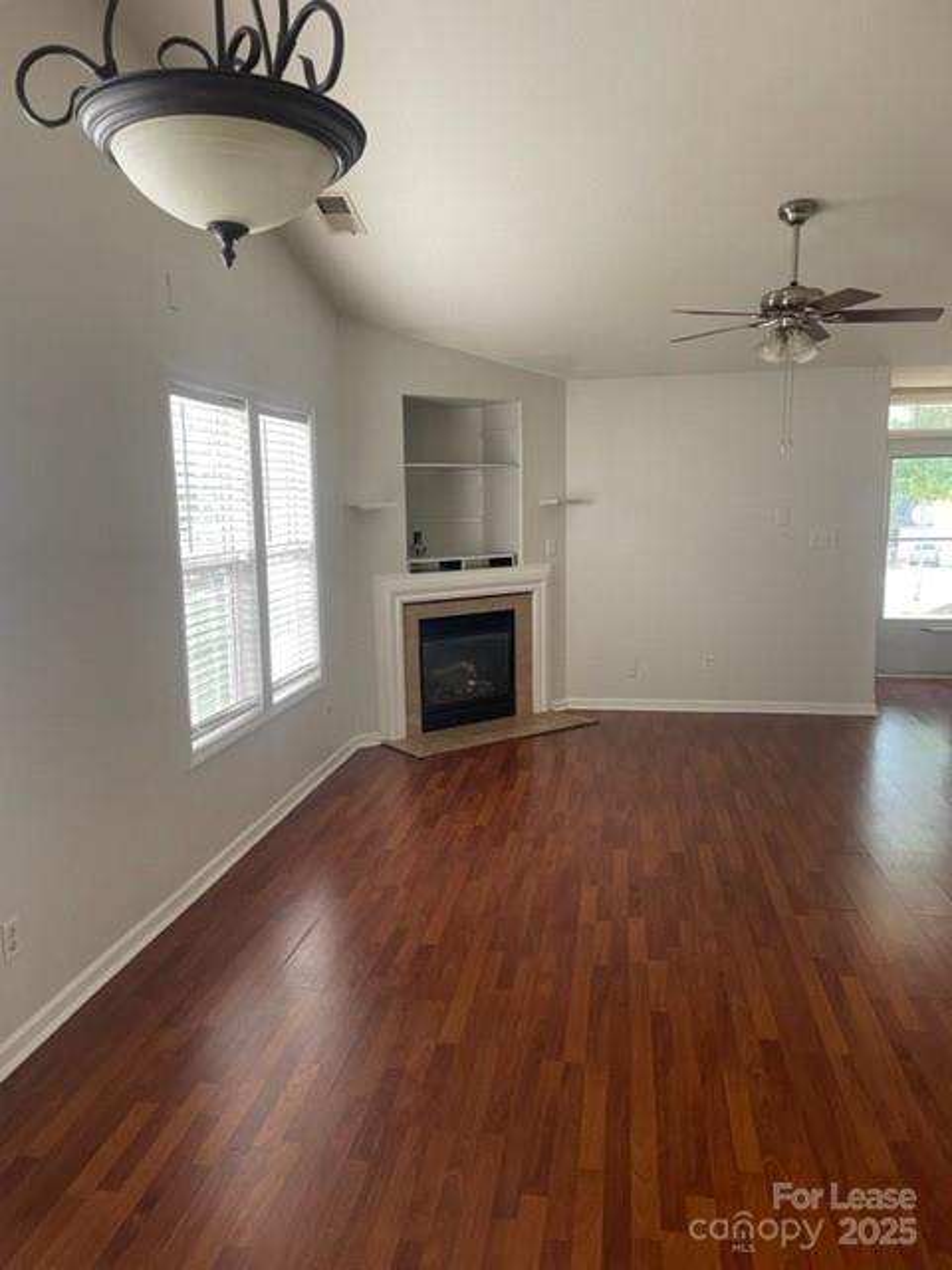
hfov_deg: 53.1
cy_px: 635
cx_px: 476
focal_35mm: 26
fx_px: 953
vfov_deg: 67.3
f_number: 1.6
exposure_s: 1/68
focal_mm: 4.2
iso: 125
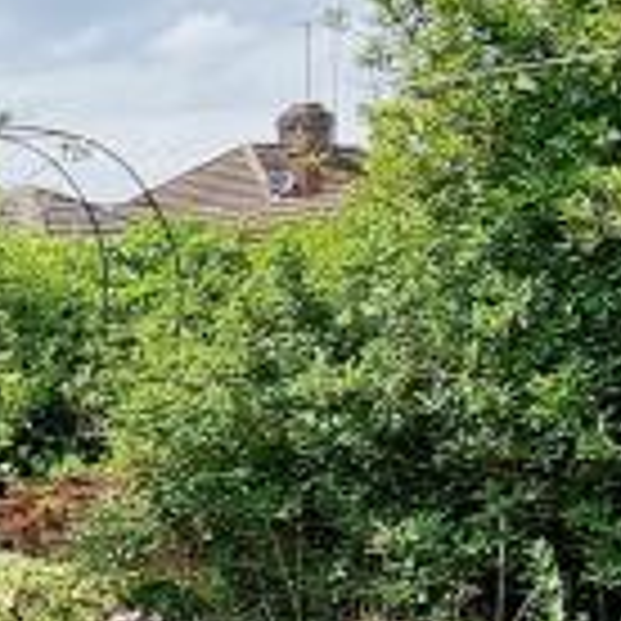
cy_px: 603
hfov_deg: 15.1
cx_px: -738
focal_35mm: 85
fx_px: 1725
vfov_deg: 19.9
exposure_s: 1/2576
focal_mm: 2.2
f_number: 2.2
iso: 50
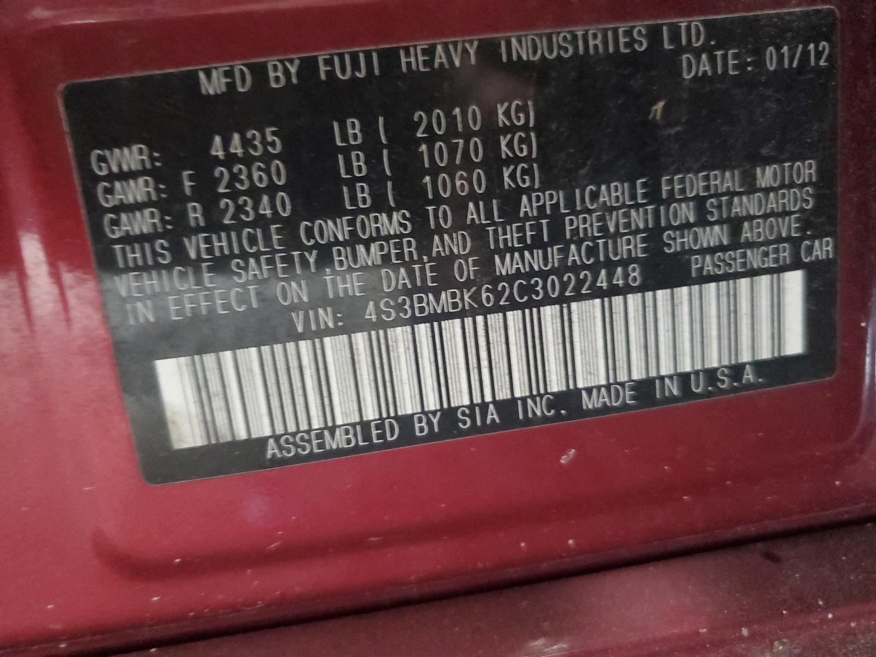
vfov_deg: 53.1
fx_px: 658
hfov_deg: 67.3
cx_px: 438
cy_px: 328
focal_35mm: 26
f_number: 1.5
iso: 538
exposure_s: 1/15
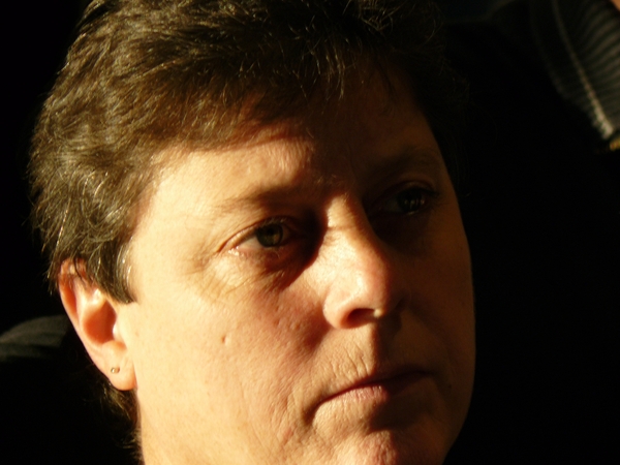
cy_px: 232
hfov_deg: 5.2
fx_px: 6806
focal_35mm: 380
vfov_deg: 3.9
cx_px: 310
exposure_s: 1/100
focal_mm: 63.3
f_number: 4
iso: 100
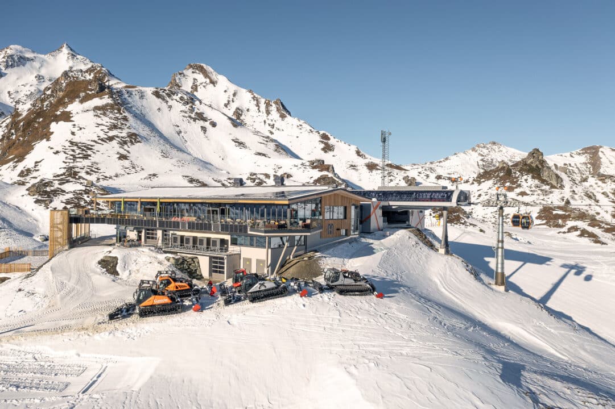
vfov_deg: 46.4
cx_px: 308
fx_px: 478
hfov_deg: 65.5
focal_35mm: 28
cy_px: 204
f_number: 6.3
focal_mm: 10.26
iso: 200
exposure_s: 1/800
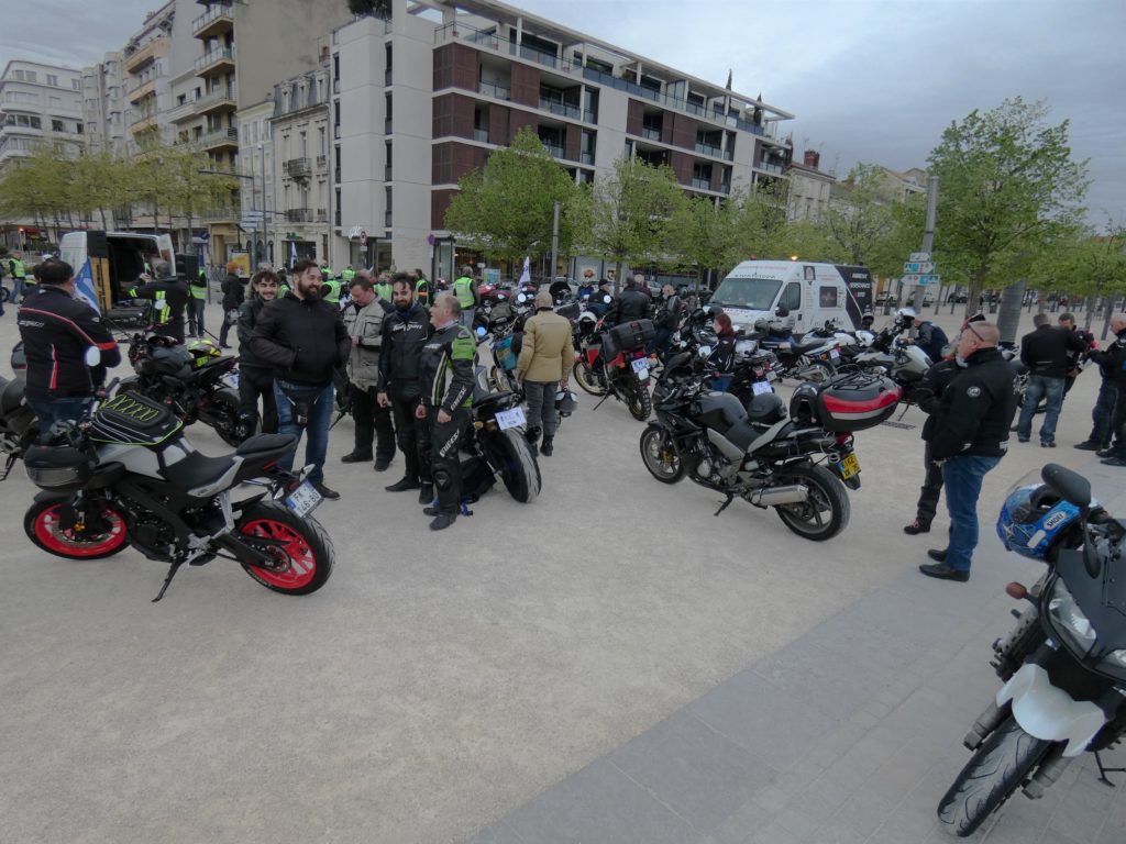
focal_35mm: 20
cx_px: 563
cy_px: 422
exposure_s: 1/500
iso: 80
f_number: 2.8
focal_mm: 3.6
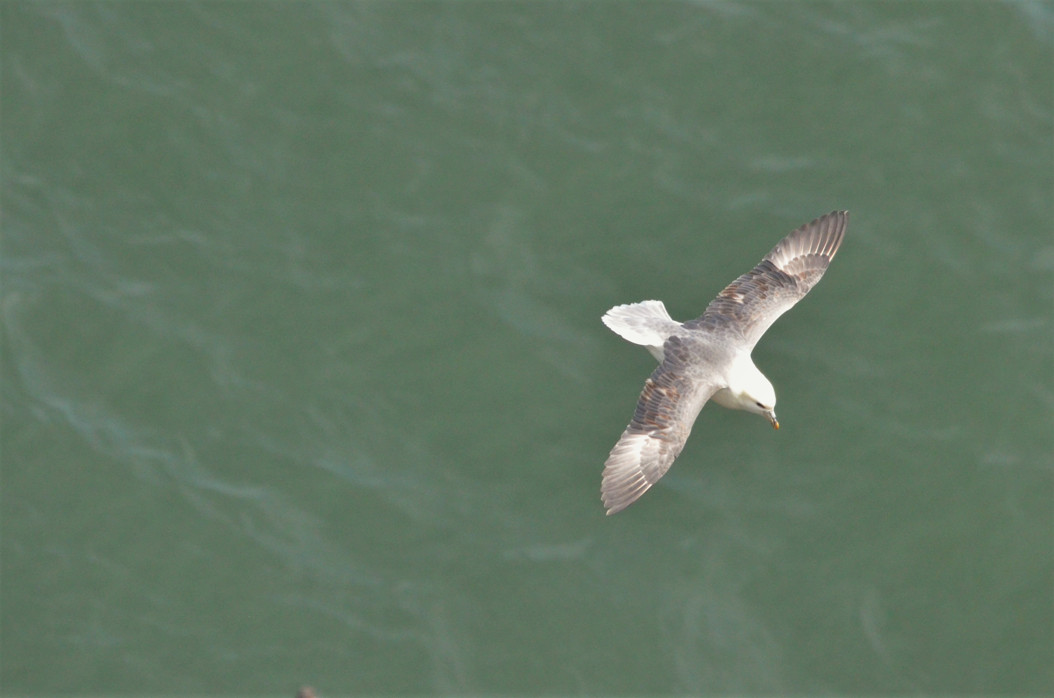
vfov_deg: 1.8
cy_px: 349
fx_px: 21911
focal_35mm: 750
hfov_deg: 2.8
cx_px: 527
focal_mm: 500
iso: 2500
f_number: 10
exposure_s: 1/1600
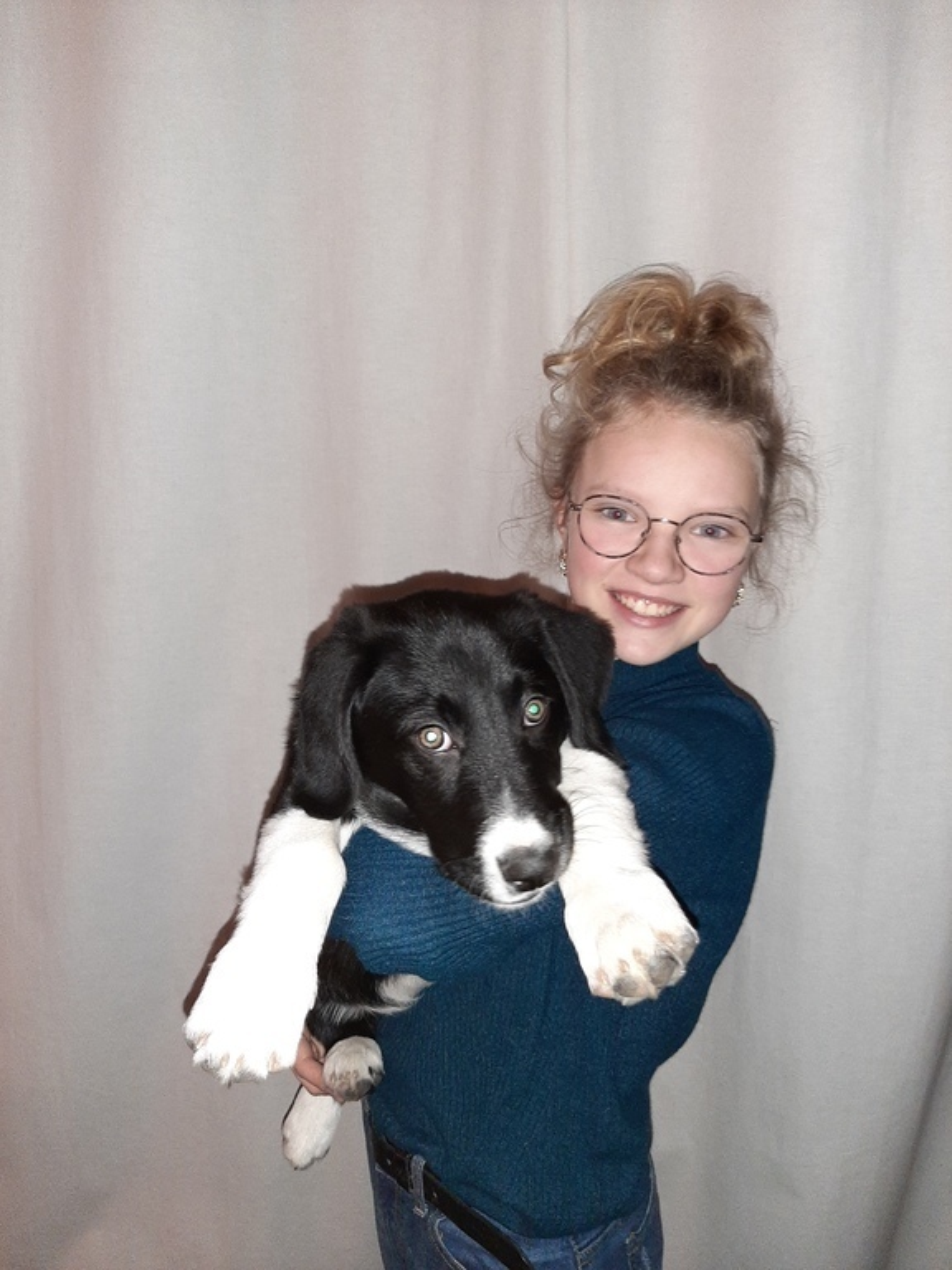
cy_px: 635
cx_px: 476
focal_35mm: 26
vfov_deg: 67.3
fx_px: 953
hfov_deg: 53.1
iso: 1250
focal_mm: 3.93
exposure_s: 1/17
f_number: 1.7
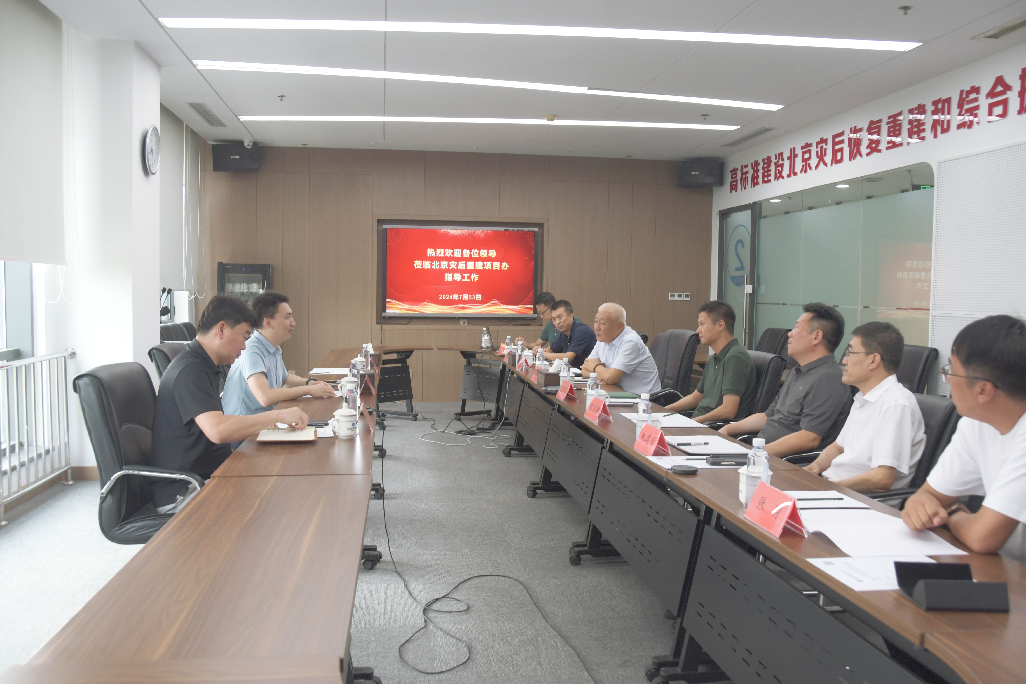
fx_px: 855
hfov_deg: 61.9
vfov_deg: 43.6
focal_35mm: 30
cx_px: 513
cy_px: 342
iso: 640
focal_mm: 20
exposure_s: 1/80
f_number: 4.5
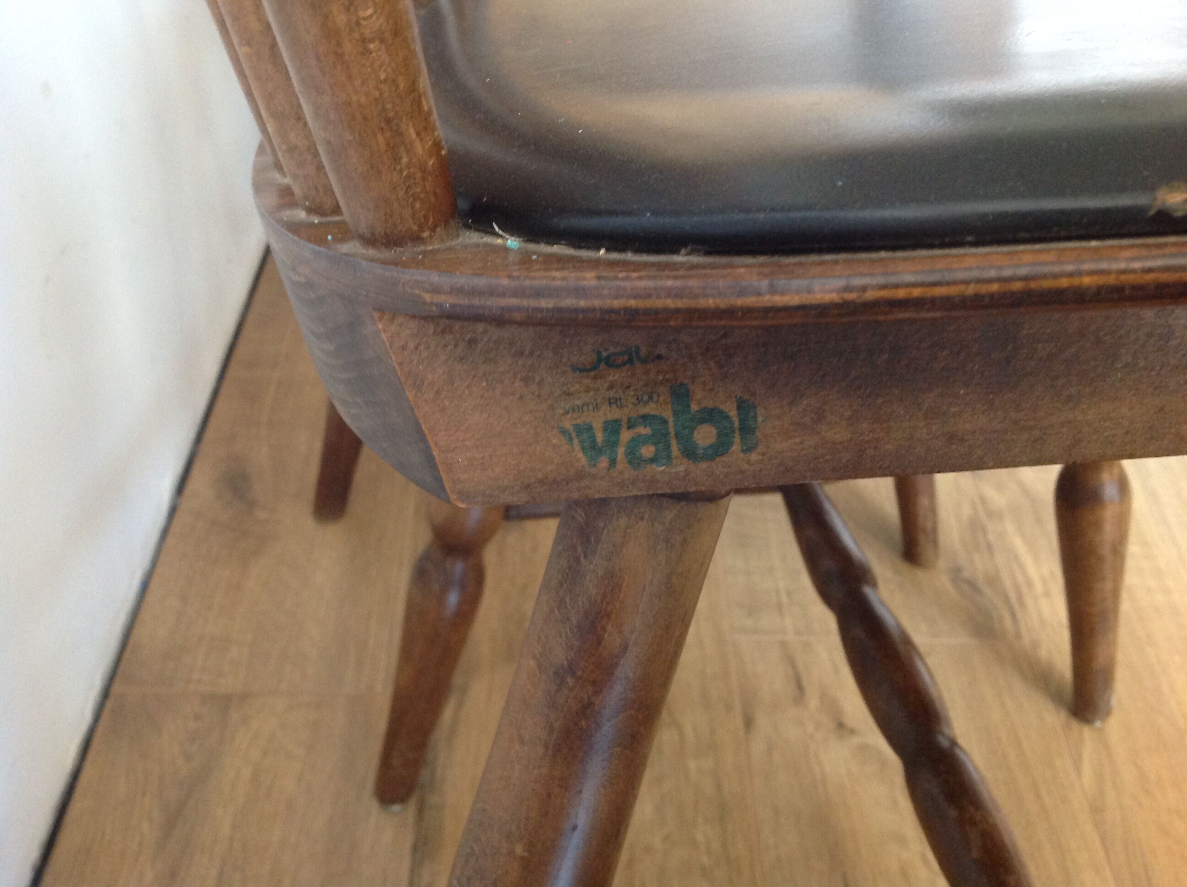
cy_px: 444
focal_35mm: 35
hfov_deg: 52.7
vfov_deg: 40.6
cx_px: 594
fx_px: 1198
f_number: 2.4
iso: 250
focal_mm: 4.28
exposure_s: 1/15
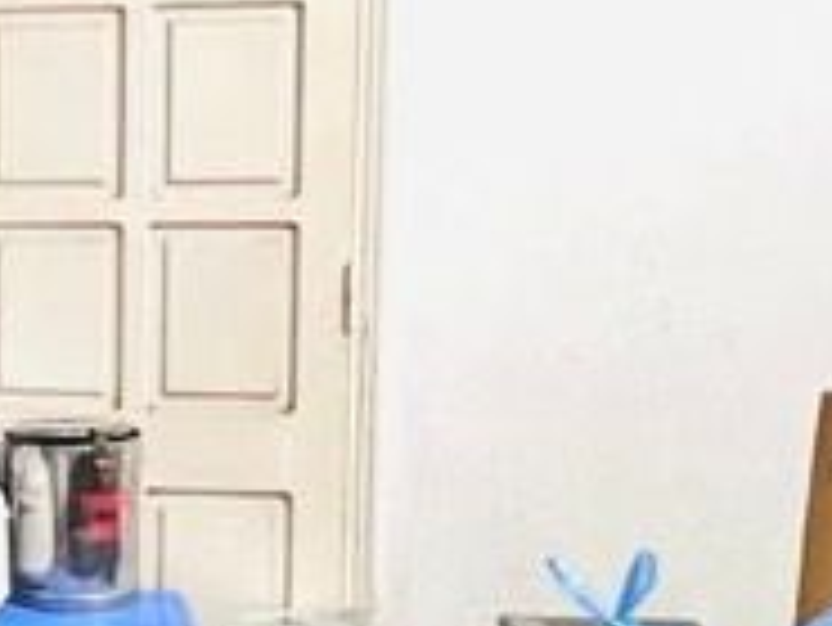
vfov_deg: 20.4
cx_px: -157
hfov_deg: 24.5
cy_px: 374
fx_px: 1732
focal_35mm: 72
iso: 800
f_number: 1.8
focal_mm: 1.57
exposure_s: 1/50
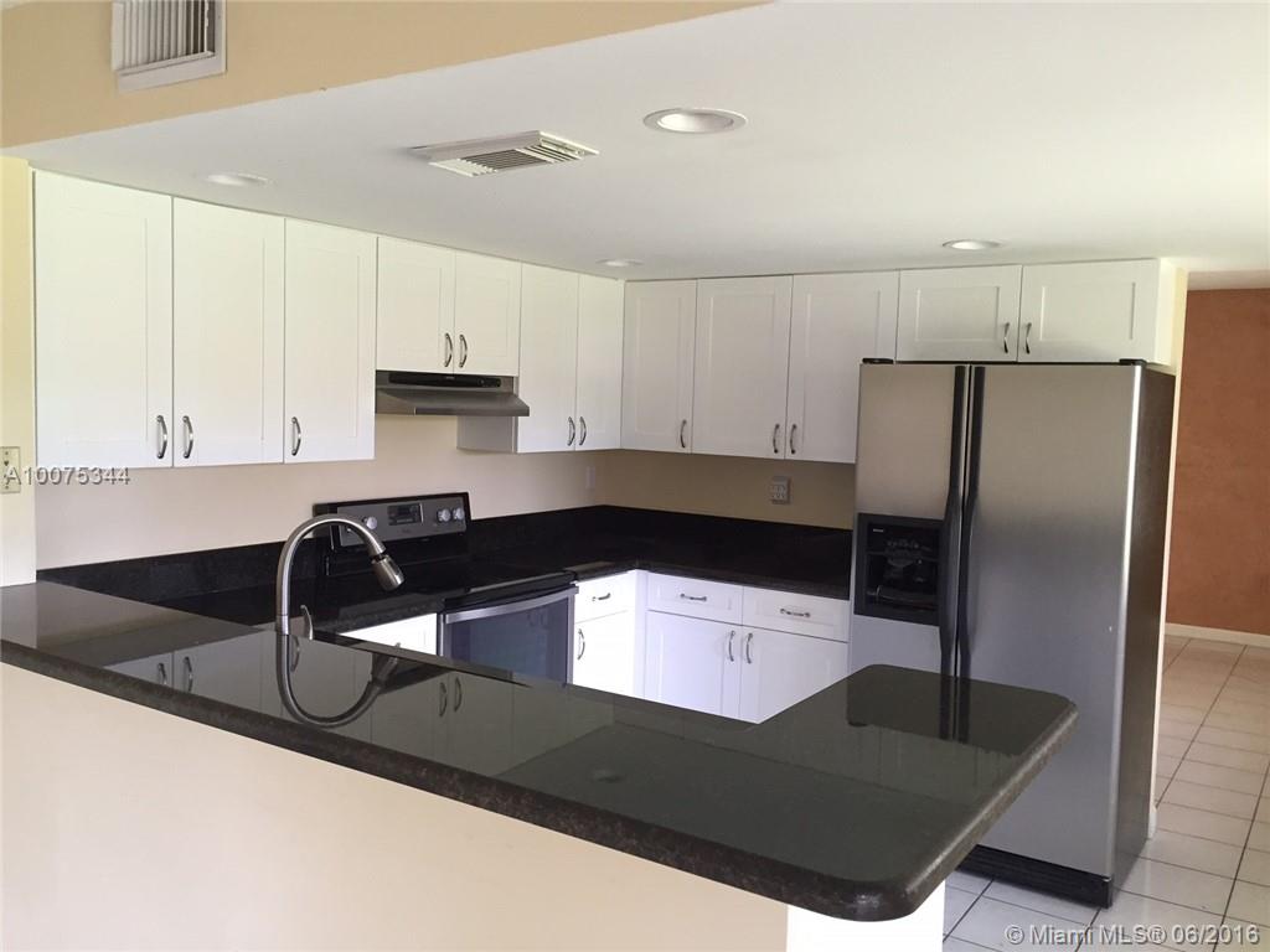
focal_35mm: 29
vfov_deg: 48.2
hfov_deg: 61.7
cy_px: 476
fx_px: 1064
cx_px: 635
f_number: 2.2
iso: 50
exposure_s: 1/30
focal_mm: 4.15
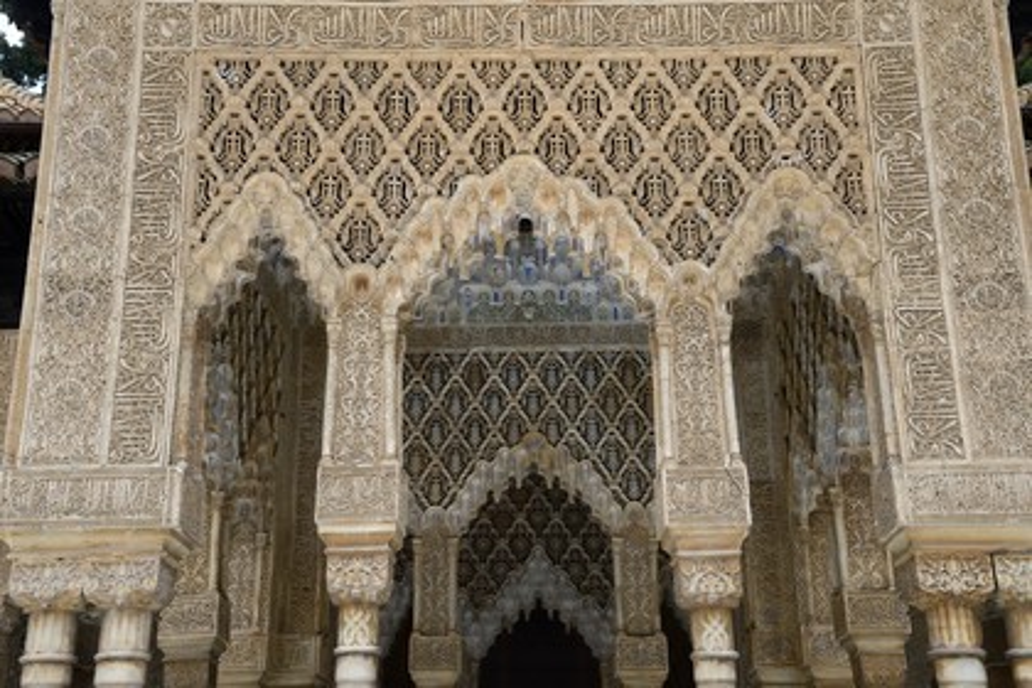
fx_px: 1433
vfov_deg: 27.0
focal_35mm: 50
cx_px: 516
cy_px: 344
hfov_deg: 39.6
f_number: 7.1
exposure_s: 1/125
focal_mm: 50
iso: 1600
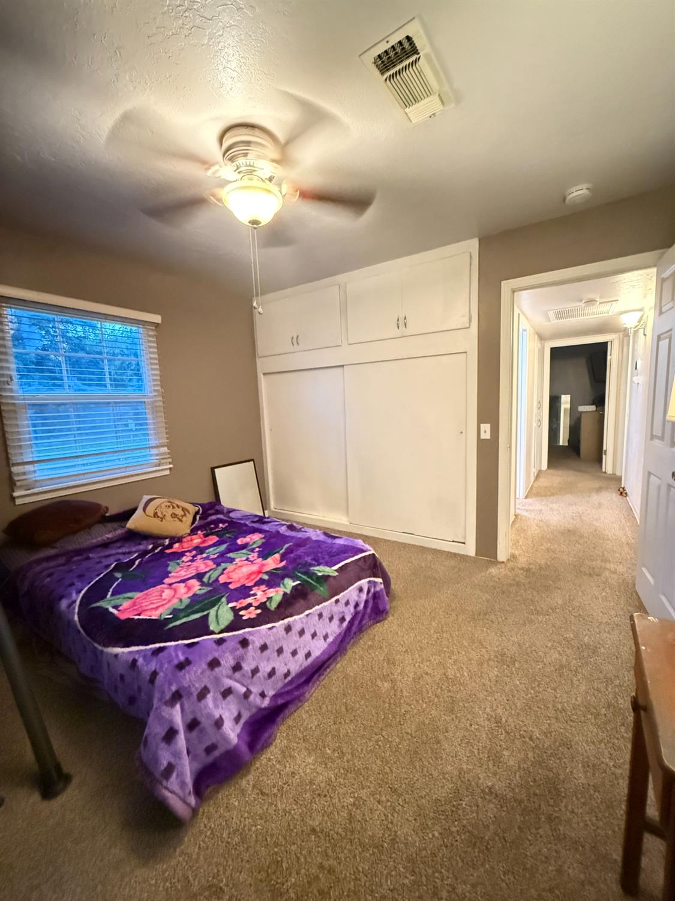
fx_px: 364
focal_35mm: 14
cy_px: 450
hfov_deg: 85.7
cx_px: 338
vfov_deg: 102.1
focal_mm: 2.22
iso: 2500
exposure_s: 1/30
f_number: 2.2
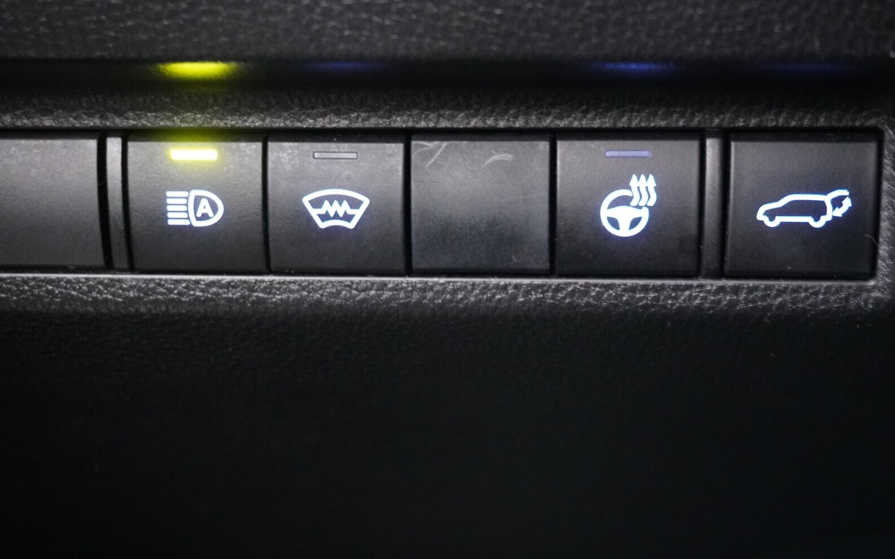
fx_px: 1366
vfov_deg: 23.1
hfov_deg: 36.3
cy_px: 287
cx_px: 452
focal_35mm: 56
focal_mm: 36
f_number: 5.6
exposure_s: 1/5
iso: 6400
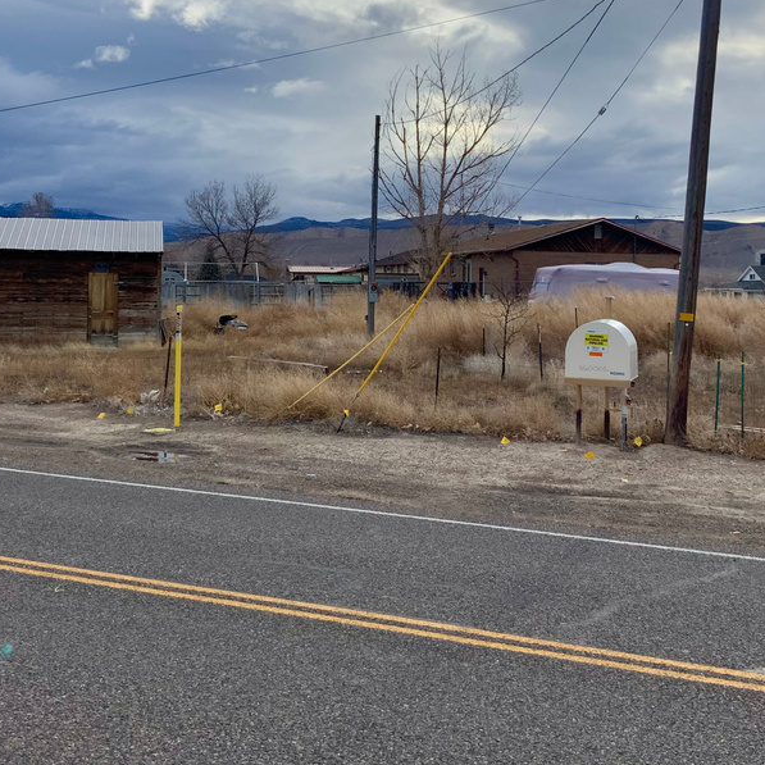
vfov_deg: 38.1
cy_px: 283
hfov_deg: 38.3
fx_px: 1100
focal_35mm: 44
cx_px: 440
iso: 20
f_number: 1.8
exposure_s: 1/2427
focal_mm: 3
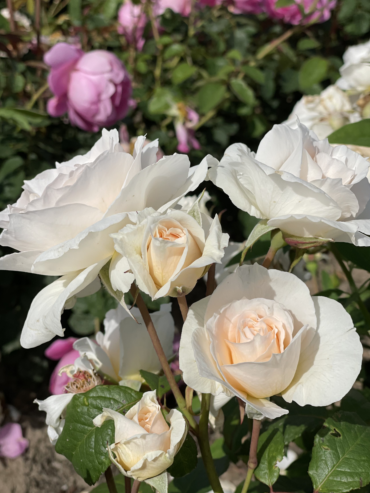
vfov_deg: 31.7
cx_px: 186
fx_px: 869
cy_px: 248
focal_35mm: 61
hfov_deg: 24.0
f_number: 2
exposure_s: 1/5988
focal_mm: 6
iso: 32
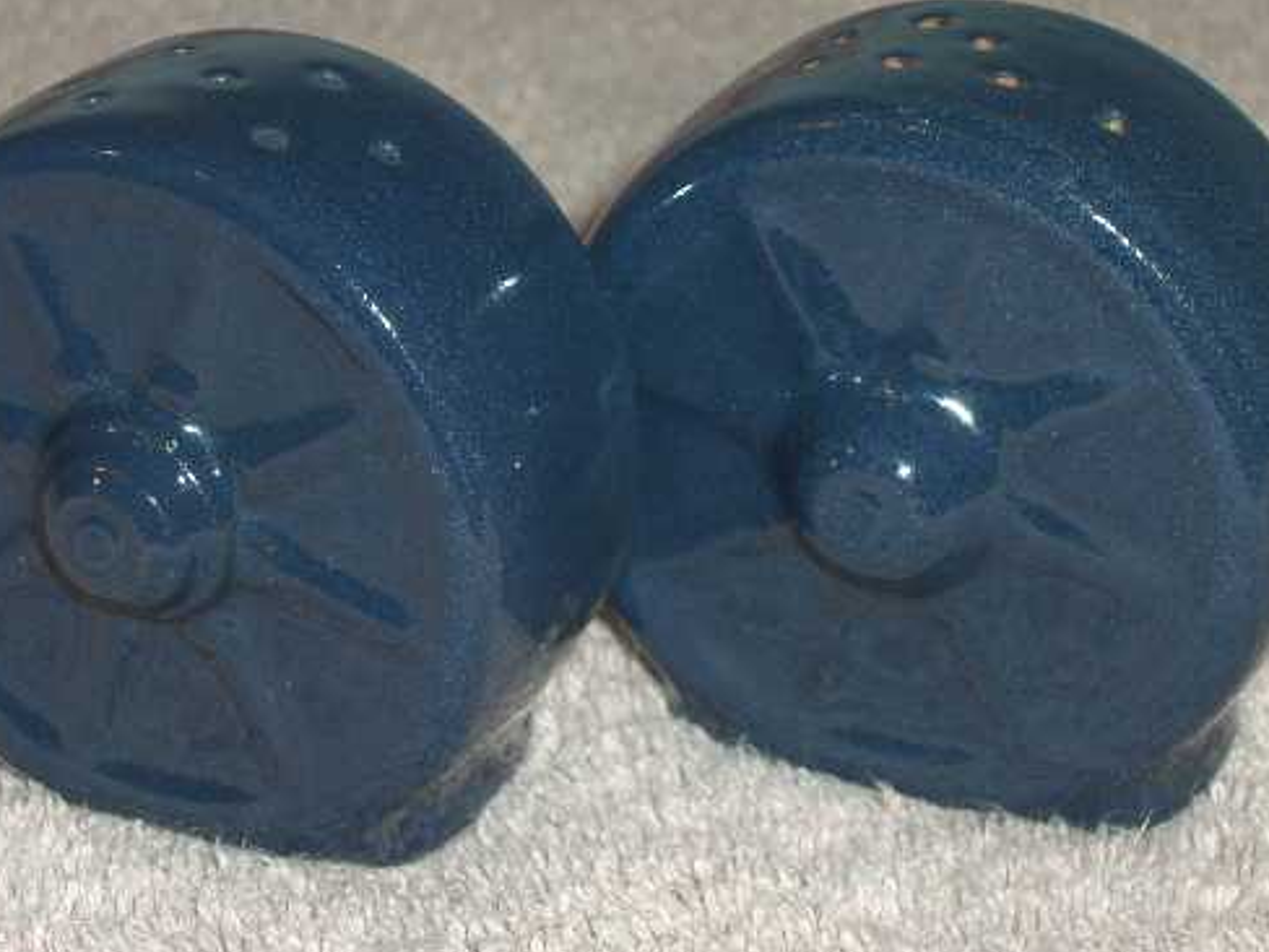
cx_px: 590
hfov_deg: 16.1
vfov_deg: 12.1
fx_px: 4472
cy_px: 453
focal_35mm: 122
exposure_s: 1/30
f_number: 9.6
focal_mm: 19.4
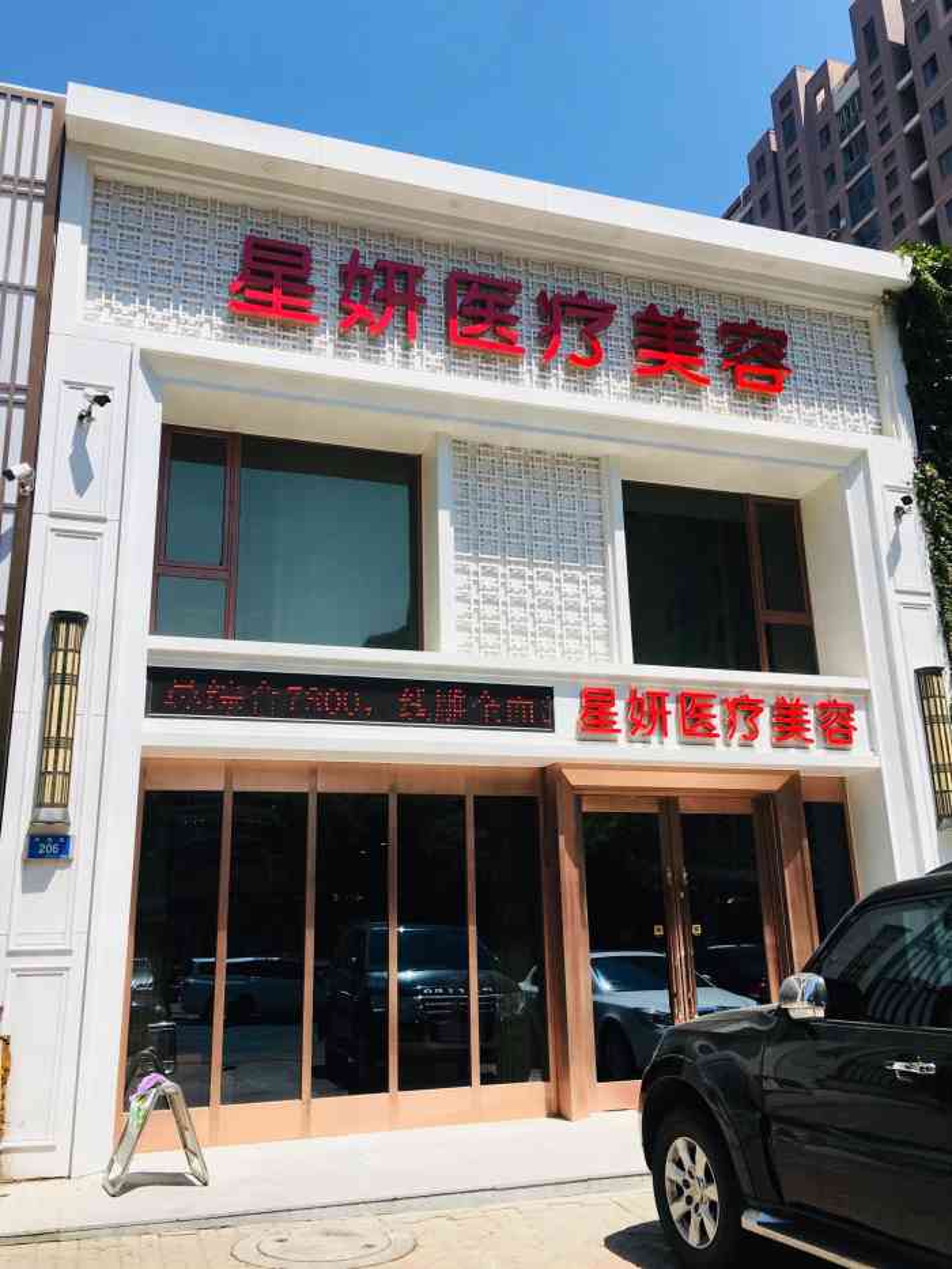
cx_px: 476
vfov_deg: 61.7
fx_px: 1063
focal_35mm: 29
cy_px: 634
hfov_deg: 48.2
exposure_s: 1/1972
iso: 25
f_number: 2.2
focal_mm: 4.15
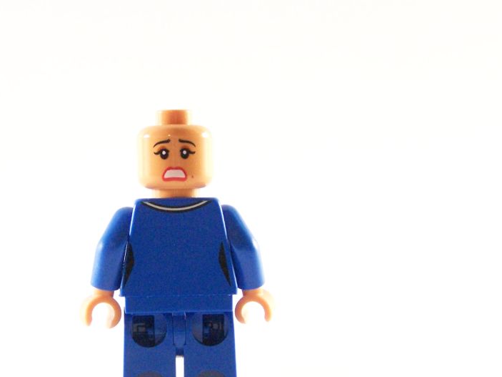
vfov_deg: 10.8
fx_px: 1986
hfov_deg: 14.4
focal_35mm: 137
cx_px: 189
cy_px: 217
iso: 400
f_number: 3.2
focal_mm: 15.6
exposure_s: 1/45
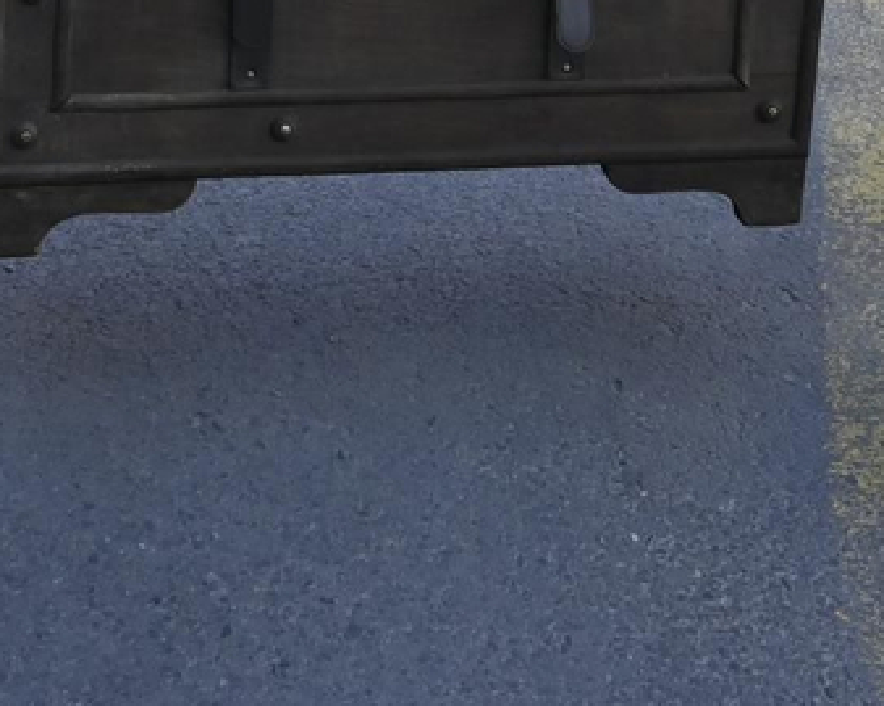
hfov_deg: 17.9
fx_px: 2797
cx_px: 281
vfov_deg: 13.1
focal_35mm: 107
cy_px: -525
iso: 200
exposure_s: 1/320
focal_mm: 16
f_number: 6.3
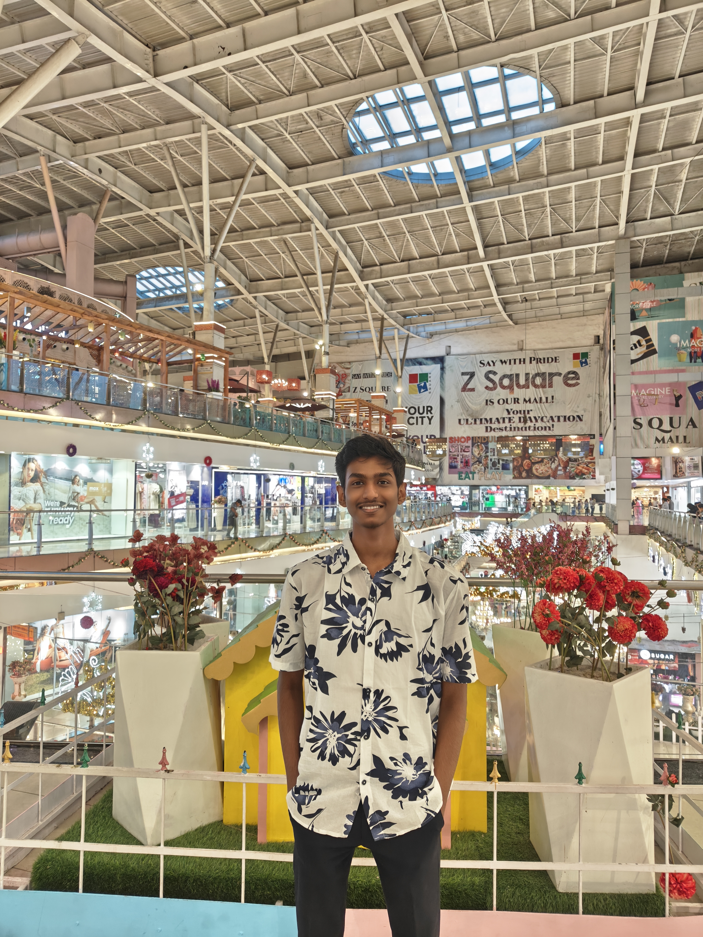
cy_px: 468
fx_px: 650
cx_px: 352
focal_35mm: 24
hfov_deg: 56.8
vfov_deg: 71.6
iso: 250
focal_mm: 5.59
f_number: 1.8
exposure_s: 1/50
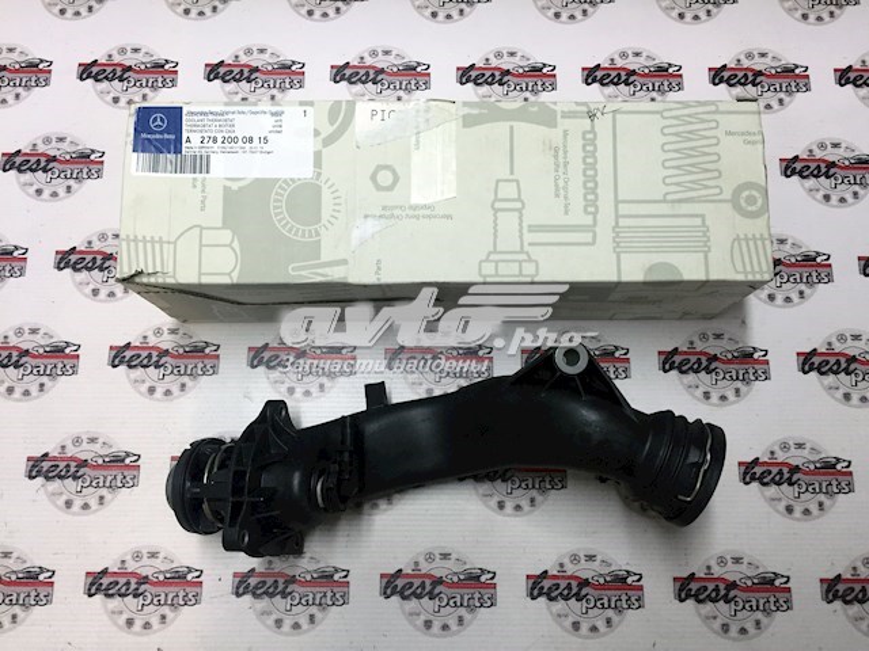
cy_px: 326
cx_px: 434
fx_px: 728
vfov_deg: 48.2
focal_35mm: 29
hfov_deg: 61.7
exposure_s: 1/33
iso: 80
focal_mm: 4.15
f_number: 2.2
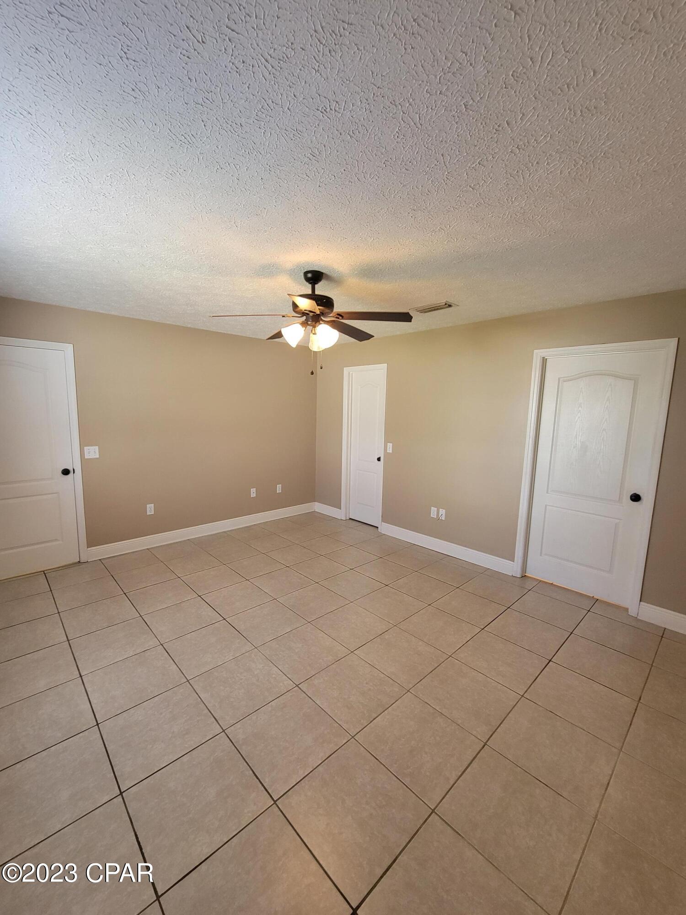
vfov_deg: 106.2
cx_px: 343
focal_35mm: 13
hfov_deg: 89.9
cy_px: 458
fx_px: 344
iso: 250
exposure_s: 1/60
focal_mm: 2.2
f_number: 2.2
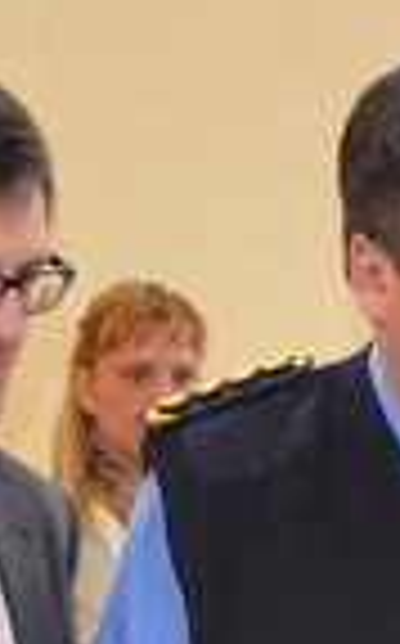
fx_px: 4864
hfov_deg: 4.6
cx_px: 872
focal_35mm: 278
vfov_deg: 7.4
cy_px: 1148
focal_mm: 26
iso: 900
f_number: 4.2
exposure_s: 1/60
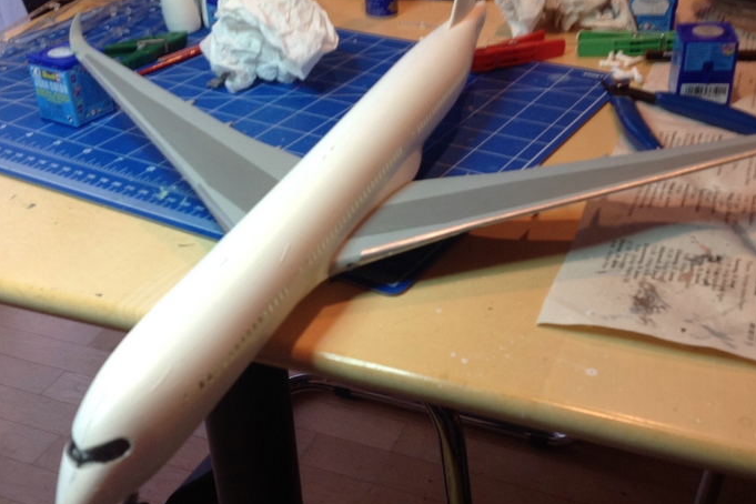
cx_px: 409
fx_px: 1008
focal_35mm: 48
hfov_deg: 41.1
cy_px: 261
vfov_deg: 28.1
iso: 64
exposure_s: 1/20
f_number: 2.4
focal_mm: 4.28
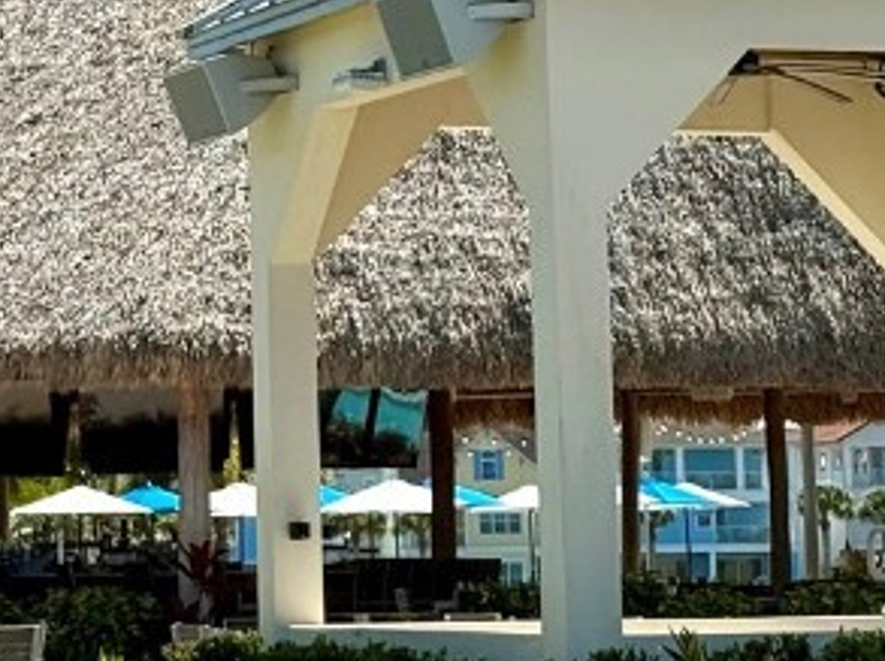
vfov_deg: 8.7
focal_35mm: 168
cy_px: -103
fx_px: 4290
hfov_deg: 11.7
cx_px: 184
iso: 64
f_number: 1.78
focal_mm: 6.76
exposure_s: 1/6536
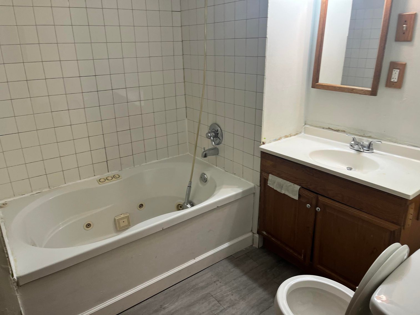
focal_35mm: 26
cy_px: 158
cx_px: 210
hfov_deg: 67.3
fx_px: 315
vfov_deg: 53.1
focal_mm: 5.1
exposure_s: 1/60
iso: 64
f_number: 1.6
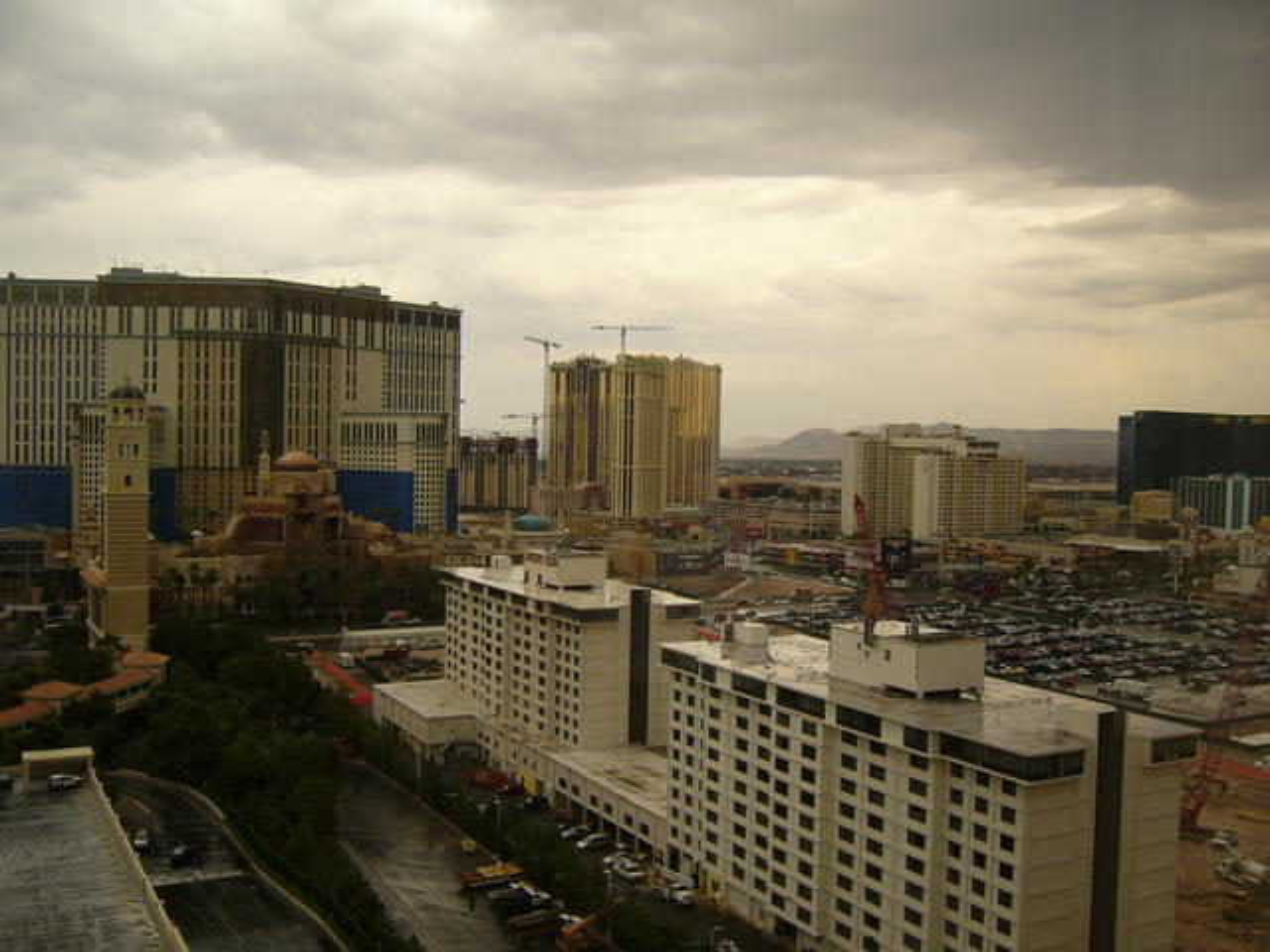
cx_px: 635
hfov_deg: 52.6
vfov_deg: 40.7
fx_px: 1284
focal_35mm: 35
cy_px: 476
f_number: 2.8
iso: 50
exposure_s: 1/100
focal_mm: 5.8
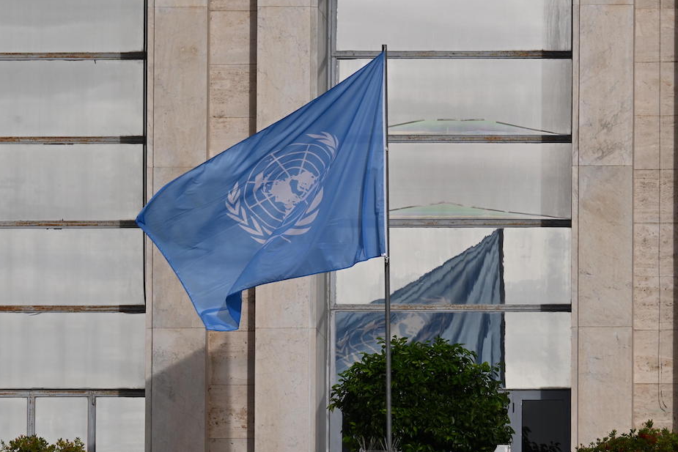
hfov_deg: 4.0
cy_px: 273
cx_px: 256
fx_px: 9775
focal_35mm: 519
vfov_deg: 2.7
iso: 400
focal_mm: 400
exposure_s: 1/1000
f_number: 13
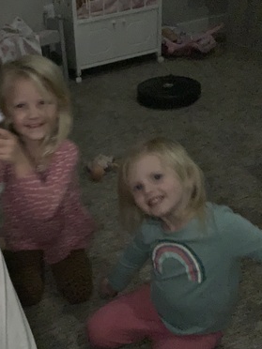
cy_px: 174
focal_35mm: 43
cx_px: 32
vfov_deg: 43.9
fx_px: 434
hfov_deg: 32.1
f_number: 2.2
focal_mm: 2.87
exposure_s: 1/16
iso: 800
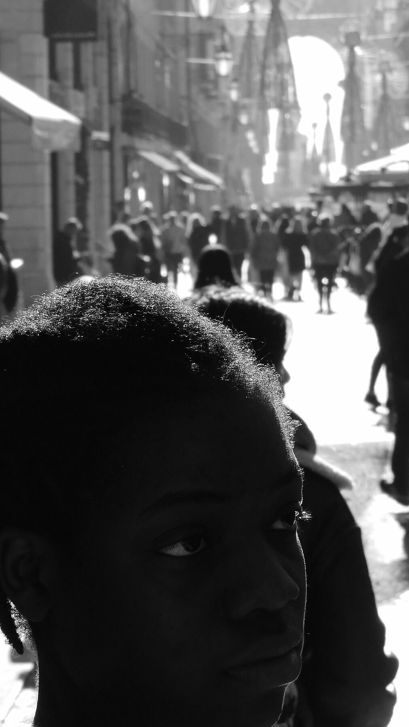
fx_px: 2950
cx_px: 55
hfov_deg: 7.9
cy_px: 363
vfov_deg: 14.1
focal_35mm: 153
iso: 100
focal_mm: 18.8
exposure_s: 1/500
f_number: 4.8
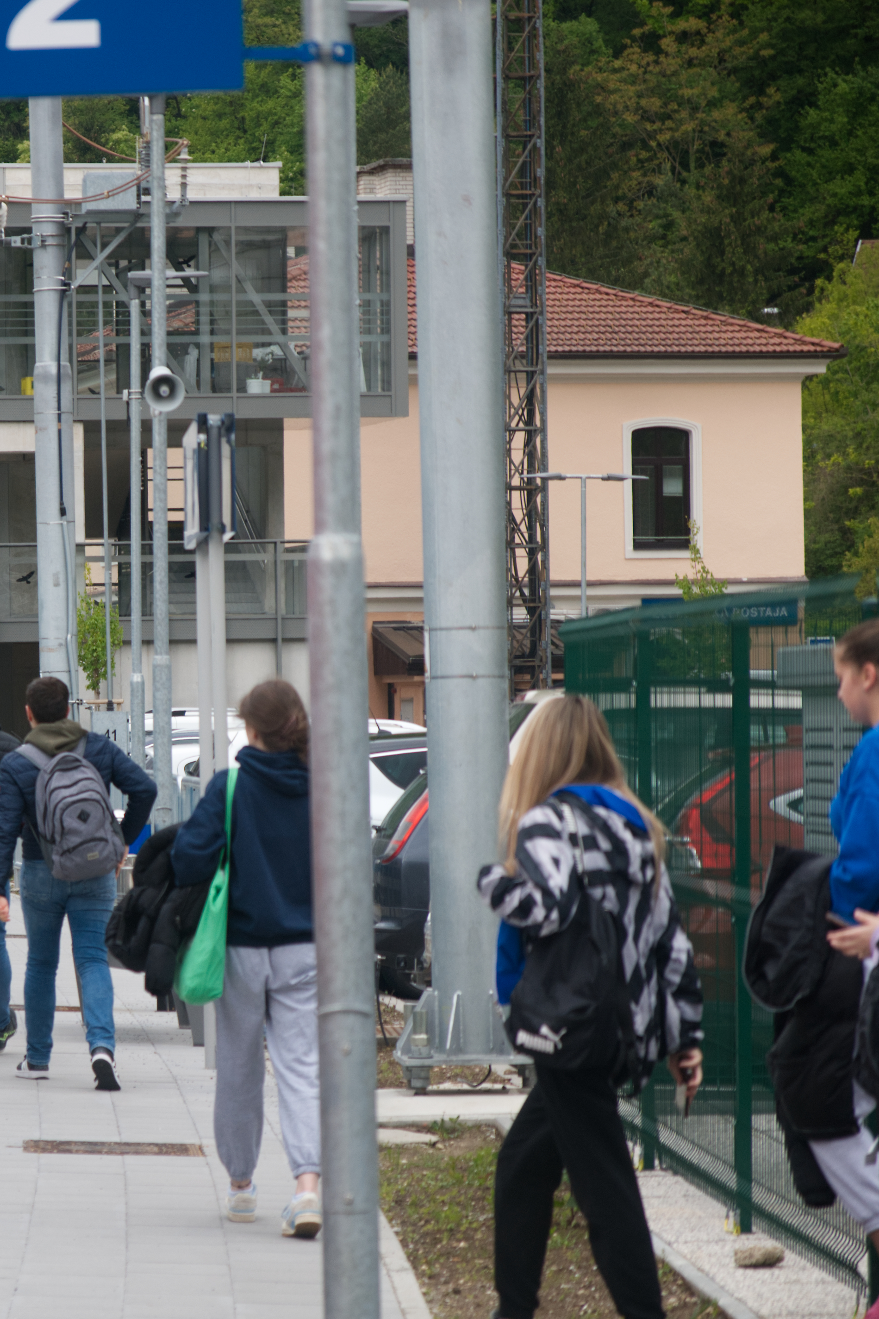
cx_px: -46
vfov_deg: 12.9
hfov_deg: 8.6
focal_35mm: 159
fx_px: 5824
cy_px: 663
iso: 250
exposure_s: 1/500
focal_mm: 70
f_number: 4
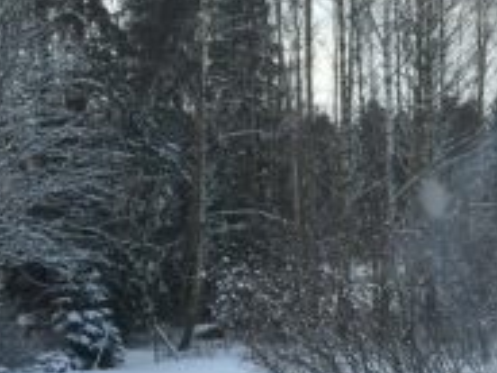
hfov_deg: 18.5
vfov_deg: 13.8
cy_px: 397
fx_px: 1508
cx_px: 425
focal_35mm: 105
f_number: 2.2
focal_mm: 4.15
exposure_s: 1/444
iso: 25
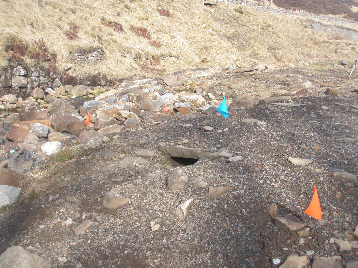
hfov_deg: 49.0
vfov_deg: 37.7
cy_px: 134
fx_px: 393
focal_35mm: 38
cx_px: 179
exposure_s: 1/500
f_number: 3.5
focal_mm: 6.7
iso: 80
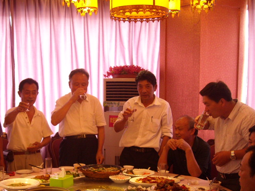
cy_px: 148
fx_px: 405
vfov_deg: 26.2
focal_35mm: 55
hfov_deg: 34.5
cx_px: 79
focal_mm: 5.7
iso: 200
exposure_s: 1/60
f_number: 2.8
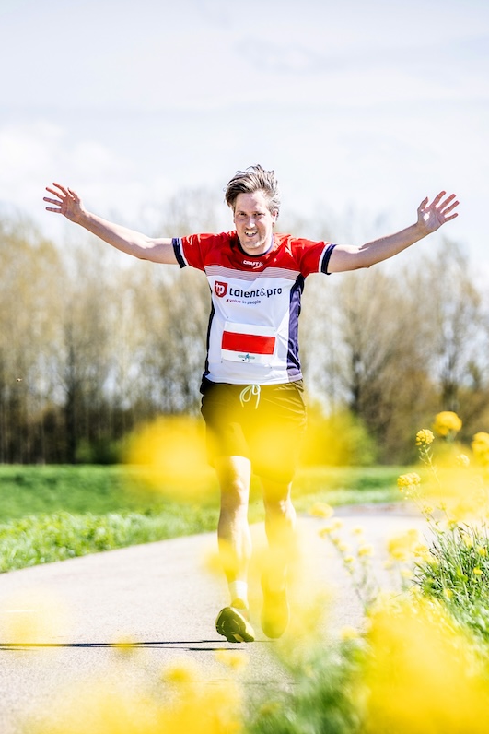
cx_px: 212
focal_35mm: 205
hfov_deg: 6.7
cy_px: 367
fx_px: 4175
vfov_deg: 10.0
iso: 125
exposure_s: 1/1250
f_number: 3.2
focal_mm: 136
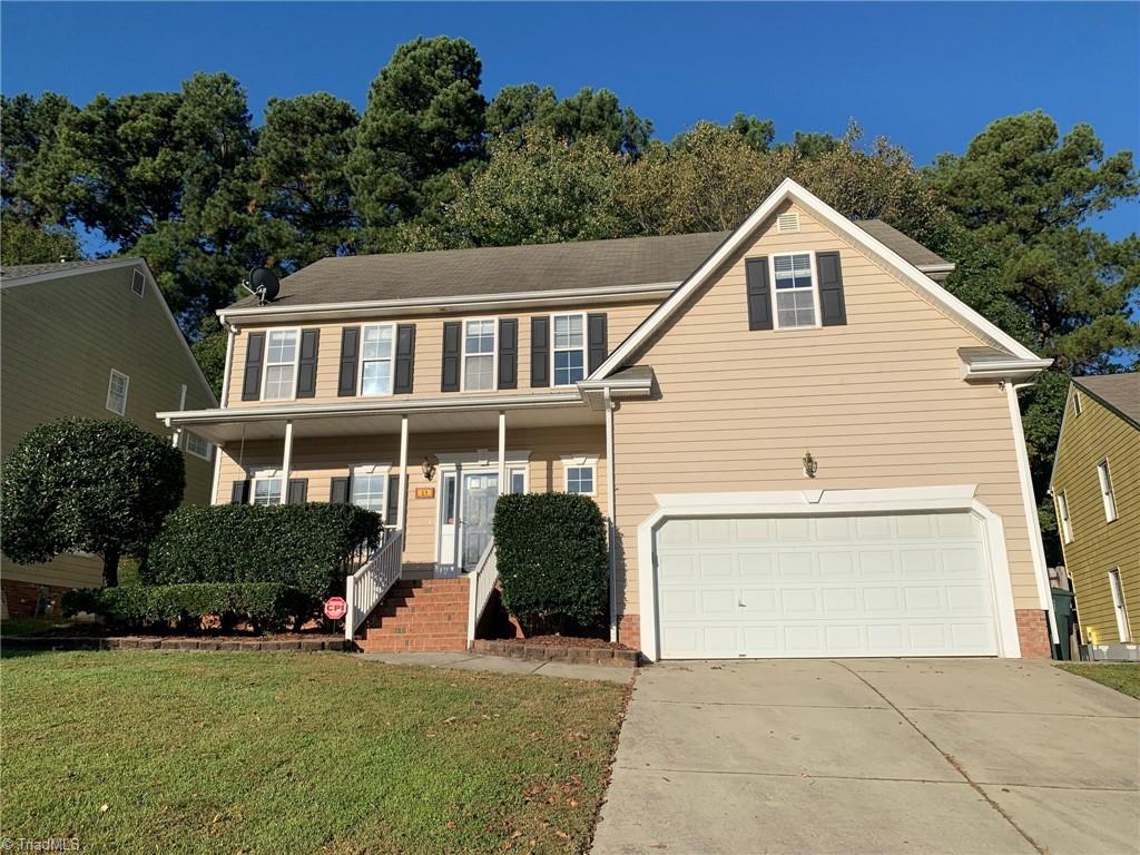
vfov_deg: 53.1
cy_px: 428
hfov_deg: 67.3
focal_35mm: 26
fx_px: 856
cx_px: 570
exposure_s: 1/3788
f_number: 1.8
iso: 25
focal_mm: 4.25
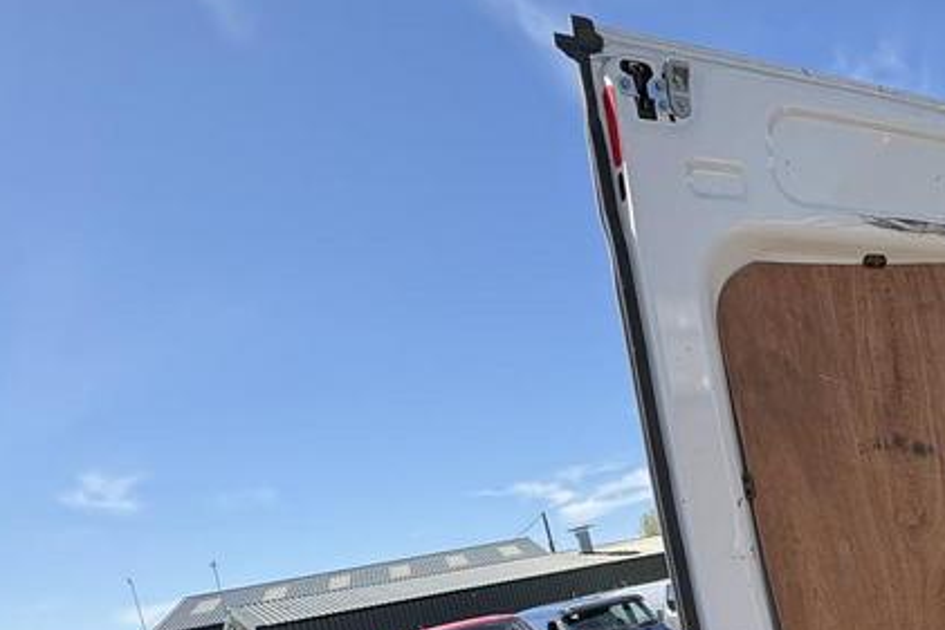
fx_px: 814
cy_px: 587
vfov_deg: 38.8
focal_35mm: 31
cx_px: 837
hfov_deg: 53.3
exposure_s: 1/921
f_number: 2.2
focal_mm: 2.22
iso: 64
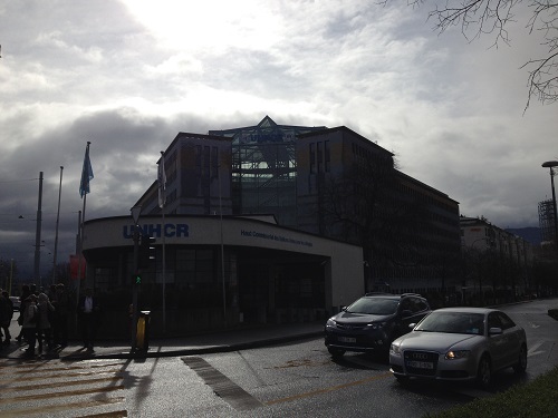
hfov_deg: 52.6
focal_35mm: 35
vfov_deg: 40.7
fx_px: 564
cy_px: 209
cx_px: 279
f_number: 2.4
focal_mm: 4.28
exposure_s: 1/7937
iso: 50
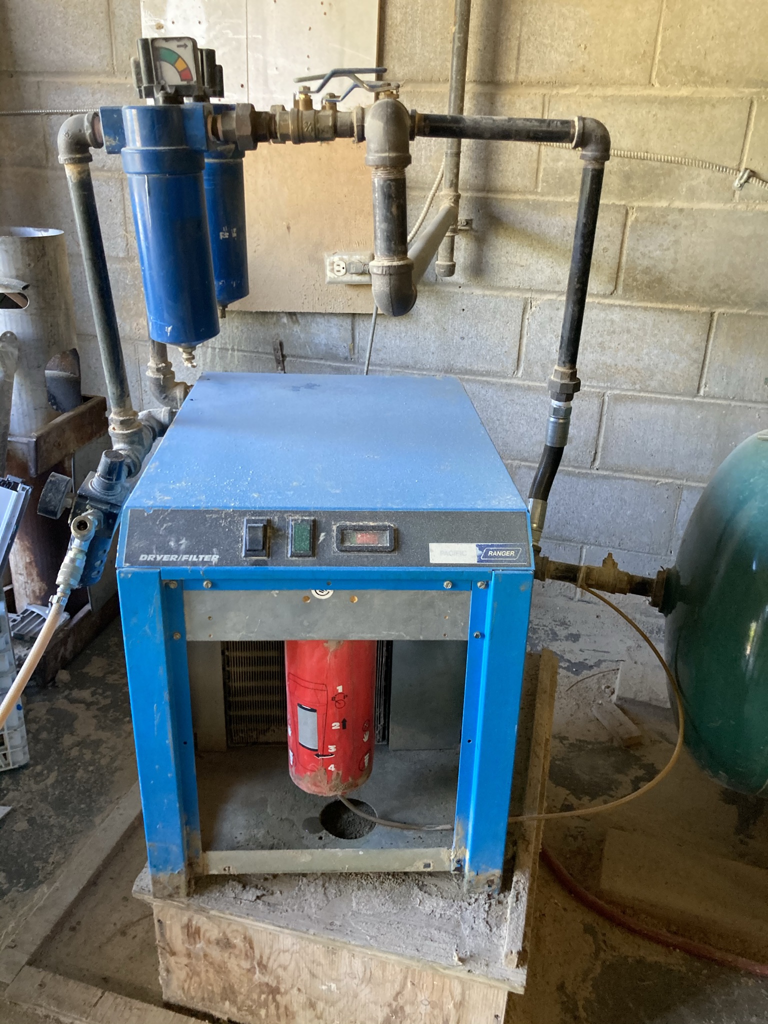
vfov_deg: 63.4
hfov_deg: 49.7
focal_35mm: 28
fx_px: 828
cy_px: 512
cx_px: 384
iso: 200
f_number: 1.8
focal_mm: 3.99
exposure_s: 1/60
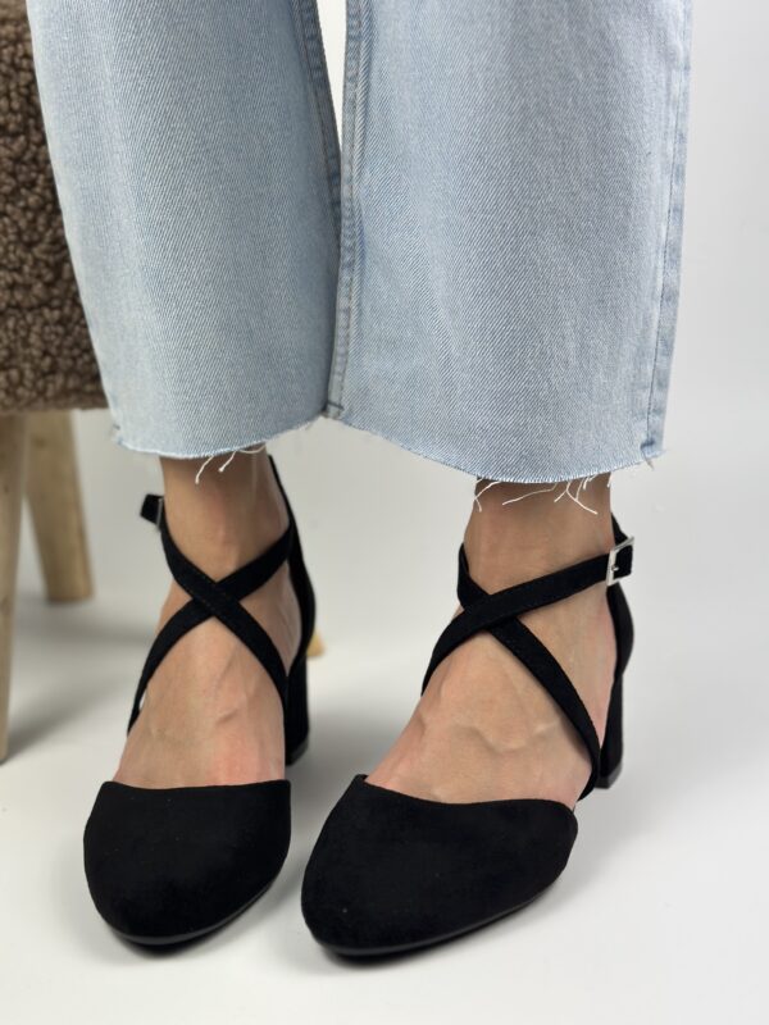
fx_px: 1422
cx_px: 384
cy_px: 512
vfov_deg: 39.7
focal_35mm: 48
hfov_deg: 30.3
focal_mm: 6.86
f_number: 1.78
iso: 80
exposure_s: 1/1171
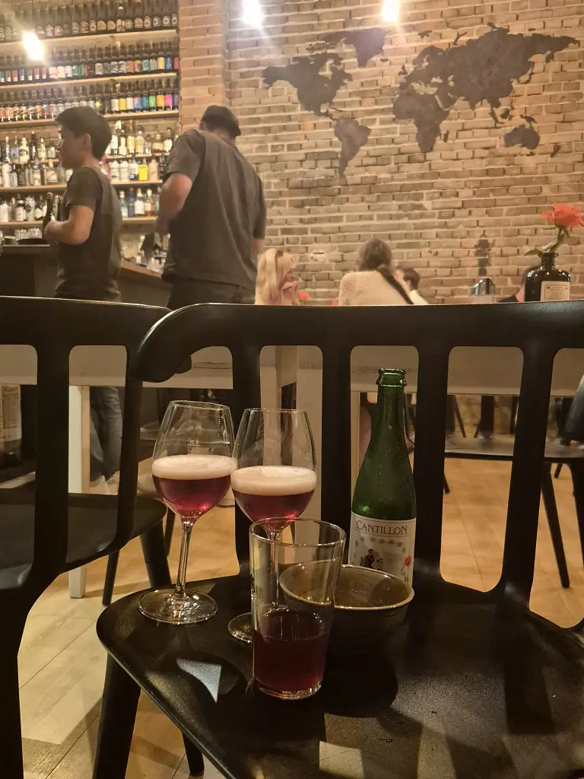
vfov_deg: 73.9
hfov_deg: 58.9
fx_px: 517
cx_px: 292
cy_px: 390
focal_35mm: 23
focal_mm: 5.4
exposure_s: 1/50
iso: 2000
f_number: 1.8
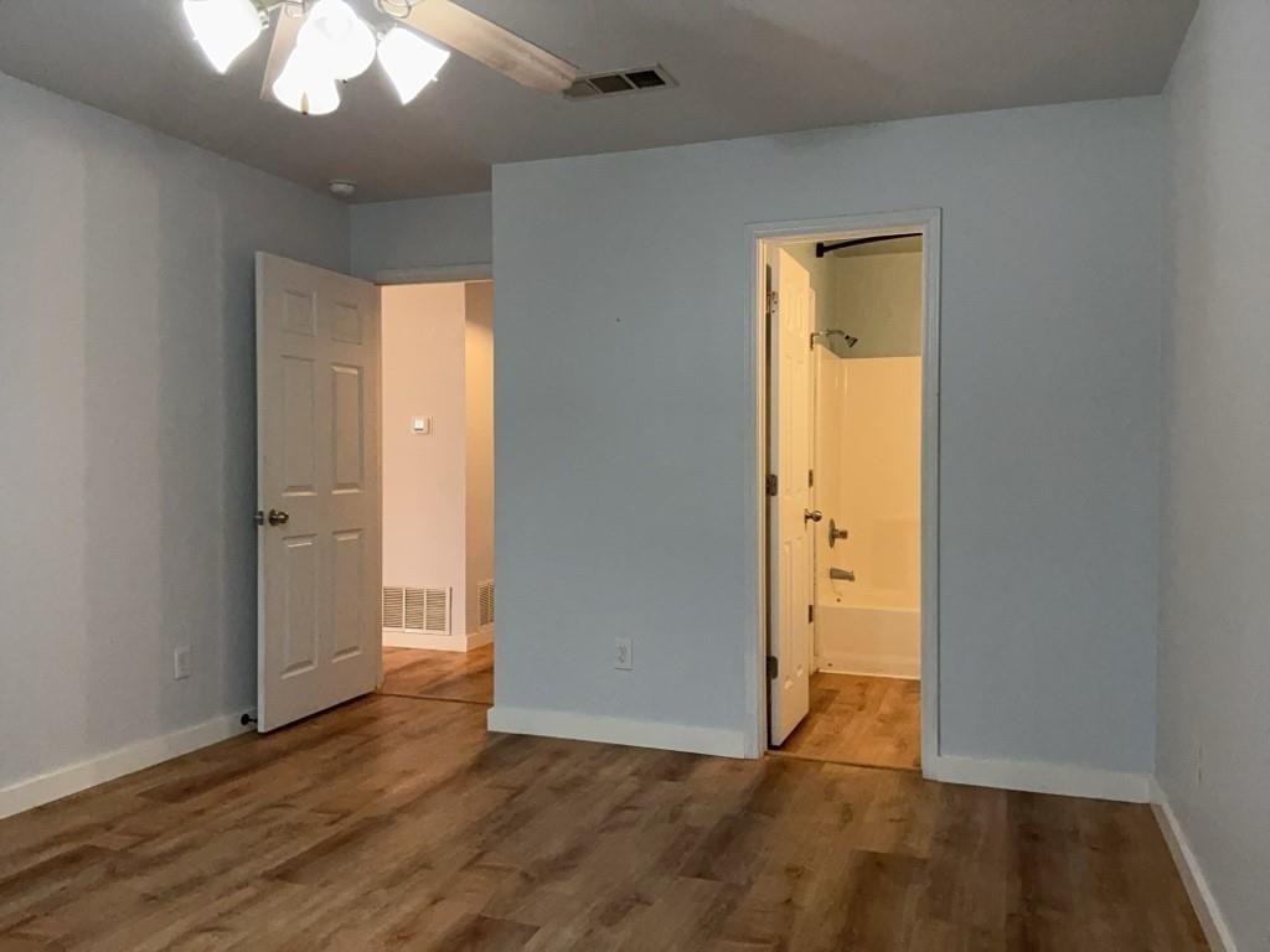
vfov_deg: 51.4
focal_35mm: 27
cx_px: 635
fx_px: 991
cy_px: 476
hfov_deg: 65.3
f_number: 1.8
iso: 250
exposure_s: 1/100
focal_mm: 3
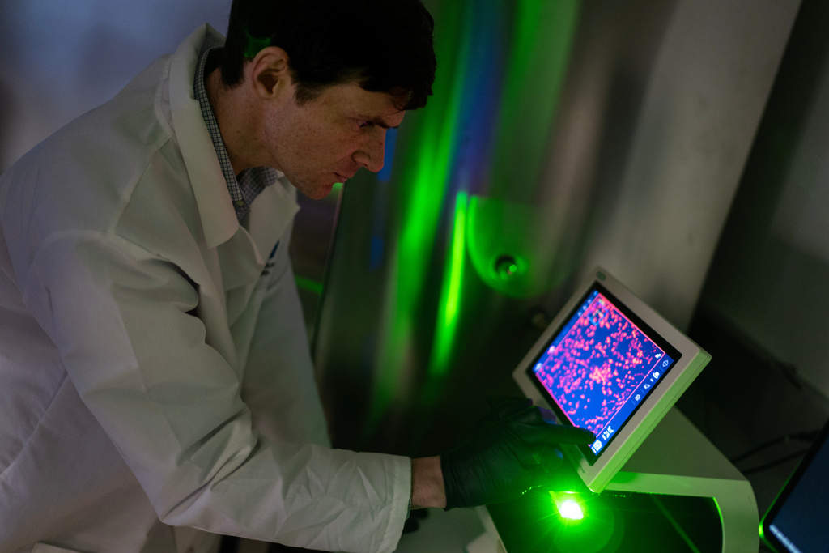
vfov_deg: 37.9
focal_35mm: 35
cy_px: 276
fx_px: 806
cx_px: 414
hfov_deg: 54.4
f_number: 1.4
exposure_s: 1/60
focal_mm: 35
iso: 1000
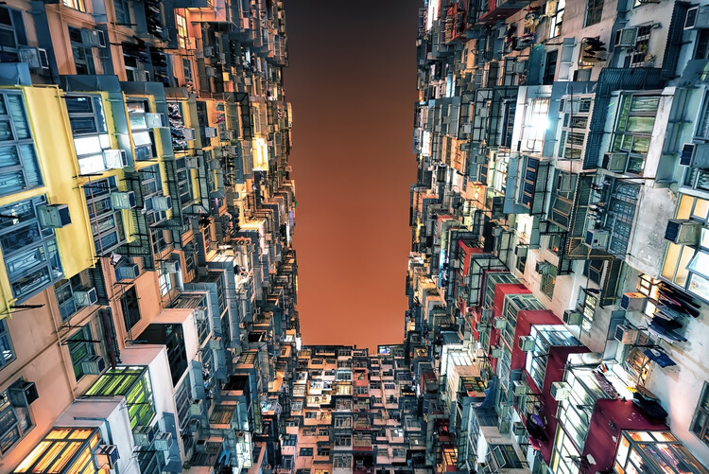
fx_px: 414
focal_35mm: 21
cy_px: 237
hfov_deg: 81.2
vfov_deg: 59.6
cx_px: 354
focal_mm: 21
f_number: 5.6
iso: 64
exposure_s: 30
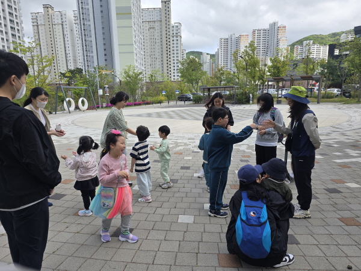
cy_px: 136
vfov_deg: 58.9
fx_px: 240
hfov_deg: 73.9
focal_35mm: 23
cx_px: 180
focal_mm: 6.3
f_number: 1.7
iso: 12
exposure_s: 1/378
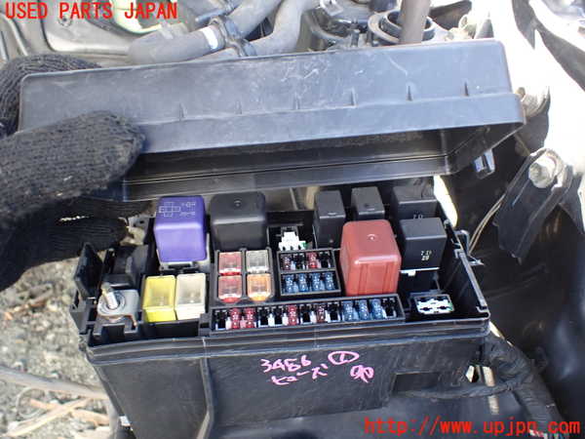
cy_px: 220
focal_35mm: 30
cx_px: 292
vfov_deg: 46.8
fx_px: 507
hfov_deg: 60.0
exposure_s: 1/125
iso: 320
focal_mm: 5.4
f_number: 2.3
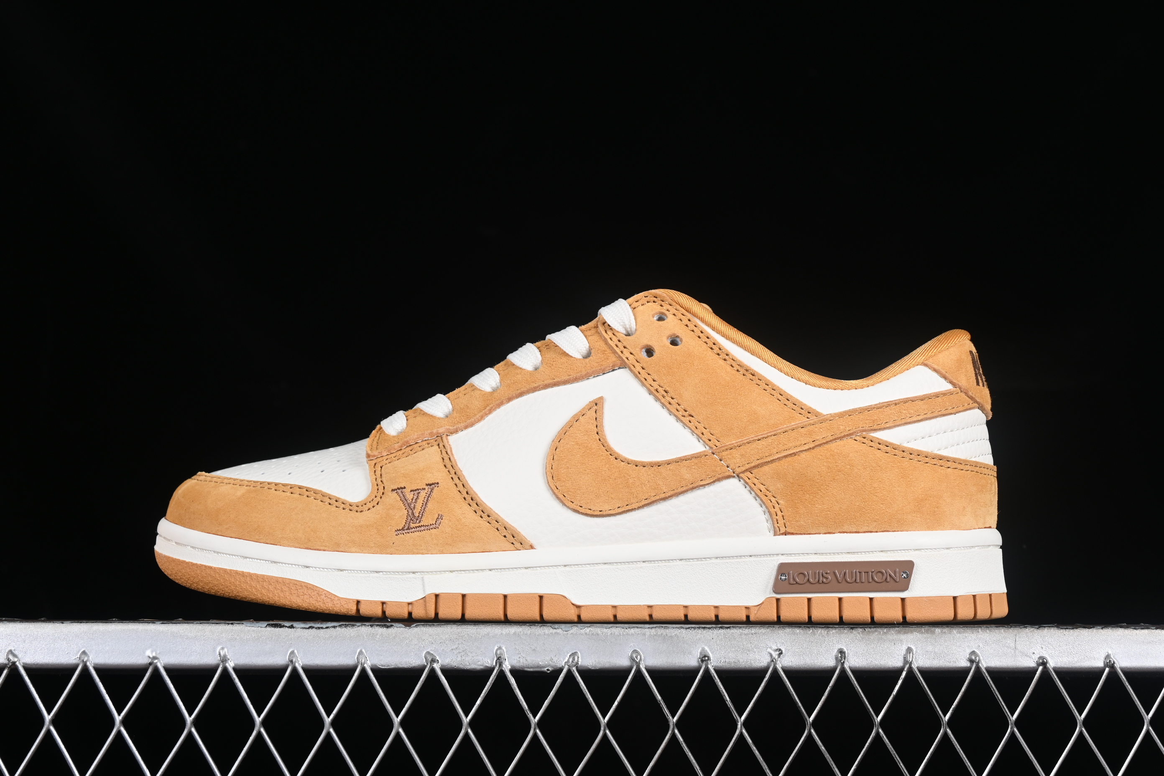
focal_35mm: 75
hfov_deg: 27.0
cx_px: 582
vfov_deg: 18.2
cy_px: 388
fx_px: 2425
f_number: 8
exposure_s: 1/80
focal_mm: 50
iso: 160
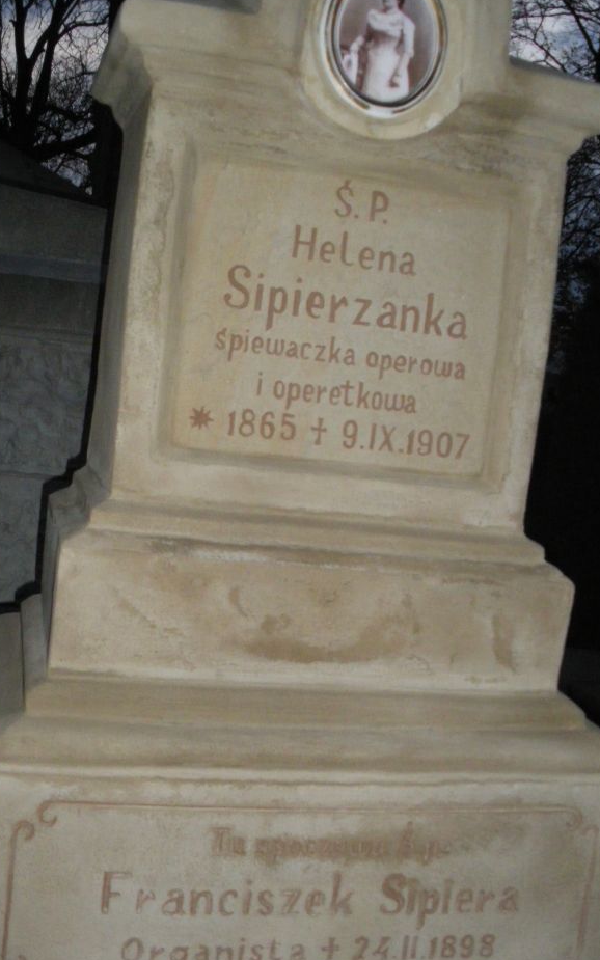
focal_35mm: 44
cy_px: 480
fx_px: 1151
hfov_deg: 29.2
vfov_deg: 45.3
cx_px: 300
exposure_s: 1/50
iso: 400
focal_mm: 6.3
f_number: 3.5
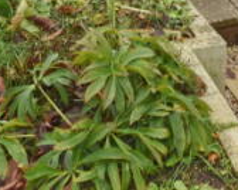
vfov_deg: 13.2
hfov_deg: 21.6
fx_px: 605
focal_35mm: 86
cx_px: 231
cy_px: -267
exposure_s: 1/200
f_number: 5
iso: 320
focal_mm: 10
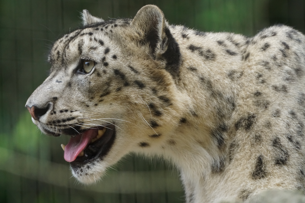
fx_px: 5846
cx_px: 152
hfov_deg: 3.0
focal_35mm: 690
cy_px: 102
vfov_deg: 2.0
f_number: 11
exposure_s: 1/500
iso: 5000
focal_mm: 690
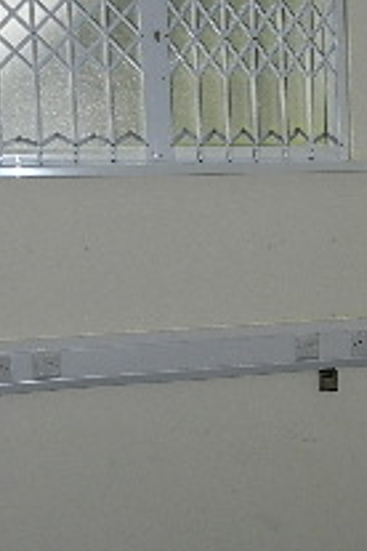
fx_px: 1131
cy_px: 293
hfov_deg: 17.7
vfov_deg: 27.3
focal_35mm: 74
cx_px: 423
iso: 200
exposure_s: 1/30
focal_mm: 4
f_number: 3.4
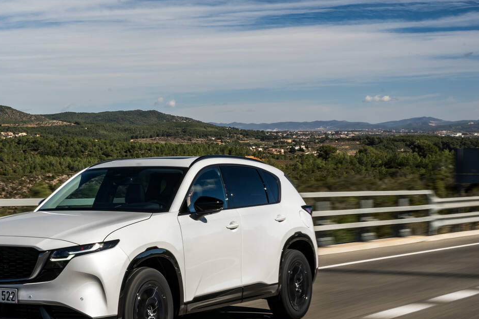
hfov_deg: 25.8
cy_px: 132
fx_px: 1024
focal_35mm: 77
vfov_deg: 17.7
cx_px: 86
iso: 40
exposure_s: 1/30
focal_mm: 40
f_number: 18
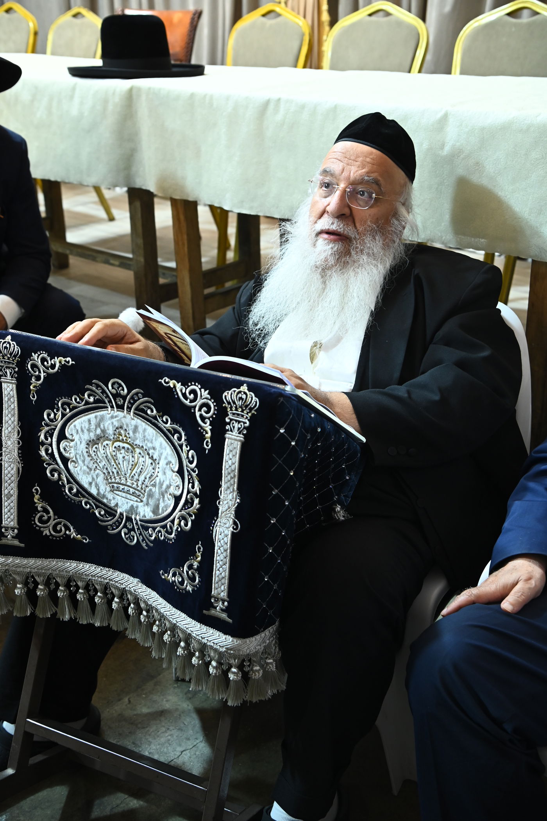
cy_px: 410
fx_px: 912
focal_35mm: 40
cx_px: 274
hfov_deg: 33.4
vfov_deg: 48.5
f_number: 5
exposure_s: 1/125
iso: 1600
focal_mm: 40
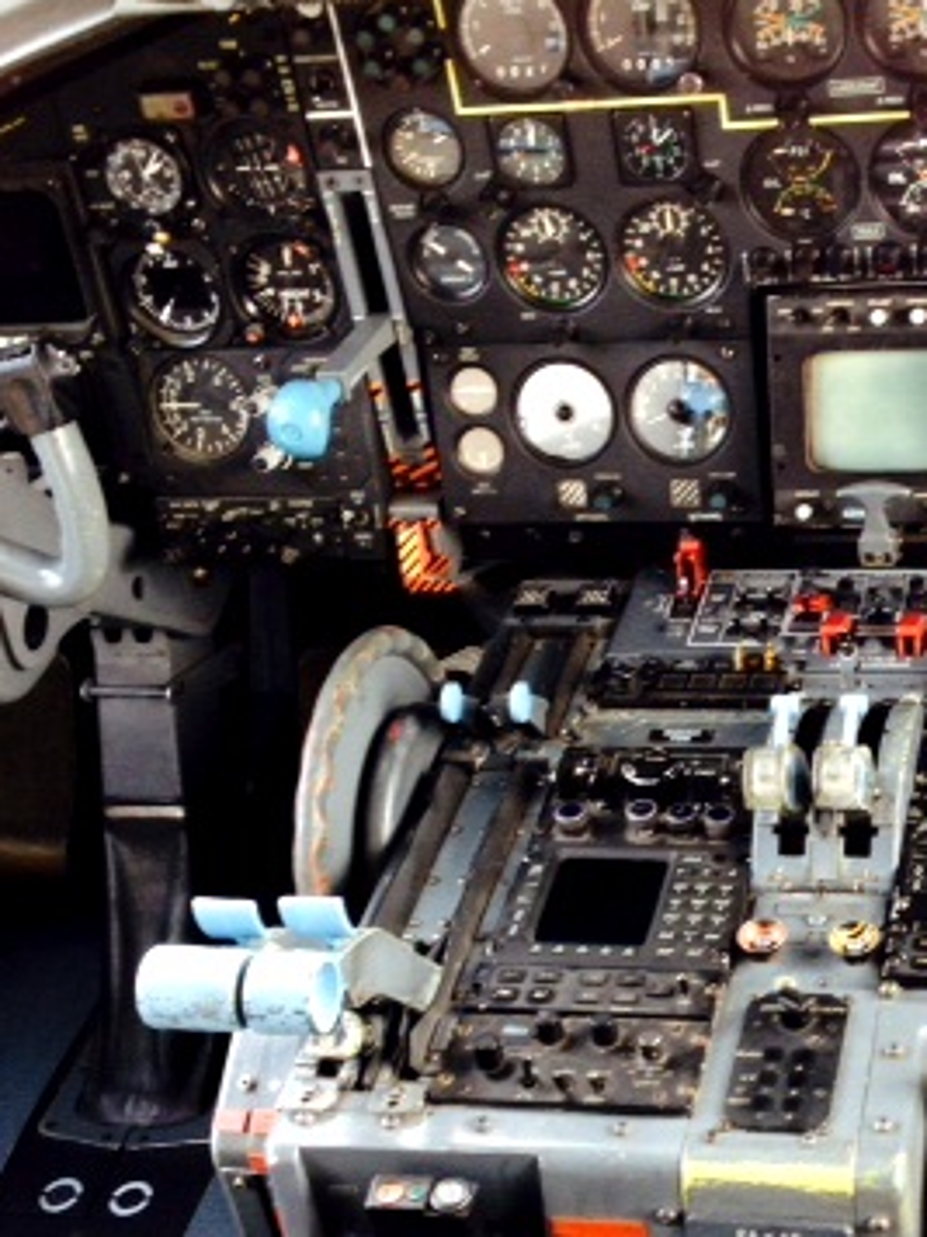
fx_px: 2249
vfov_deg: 30.6
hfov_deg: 23.0
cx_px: 740
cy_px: 771
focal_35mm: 63
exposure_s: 1/20
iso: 64
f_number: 2.4
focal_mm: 4.28
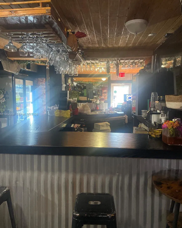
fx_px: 189
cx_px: 93
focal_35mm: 28
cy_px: 114
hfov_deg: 51.5
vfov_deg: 62.2
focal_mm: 4.25
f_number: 1.8
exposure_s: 1/30
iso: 500
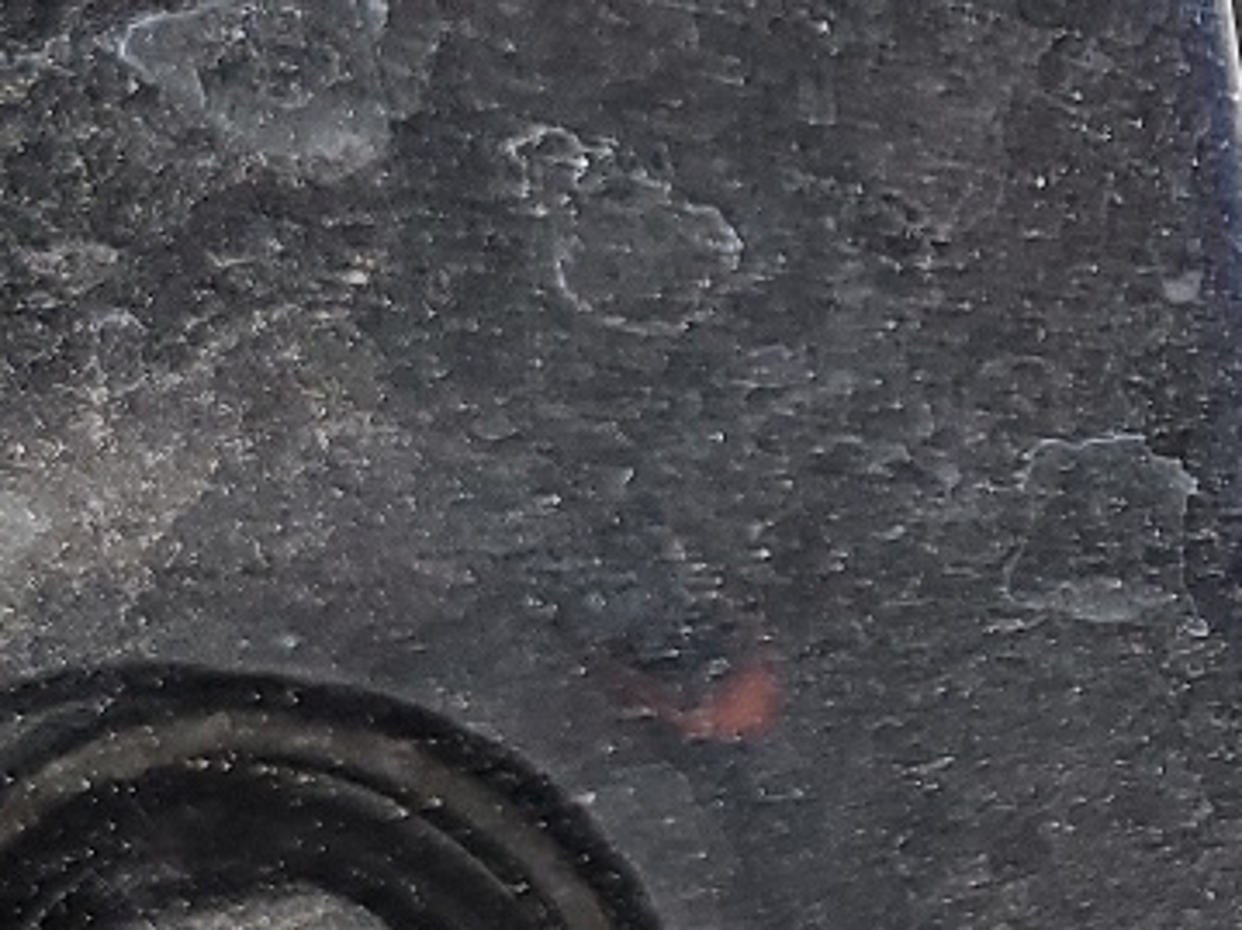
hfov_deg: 14.4
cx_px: 2418
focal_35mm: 116
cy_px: 501
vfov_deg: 12.8
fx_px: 4161
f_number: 1.5
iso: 81
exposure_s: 1/60.2
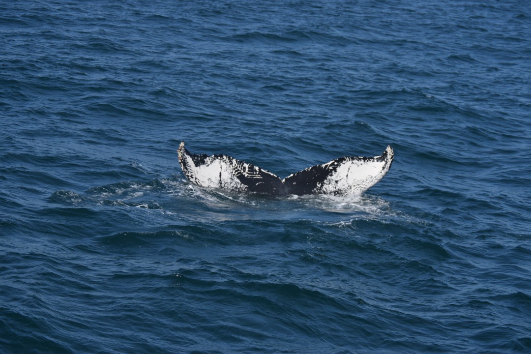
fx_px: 1880
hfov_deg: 16.1
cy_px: 177
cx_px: 266
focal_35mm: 128
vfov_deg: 10.8
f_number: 5.6
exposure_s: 1/1600
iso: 200
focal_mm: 85
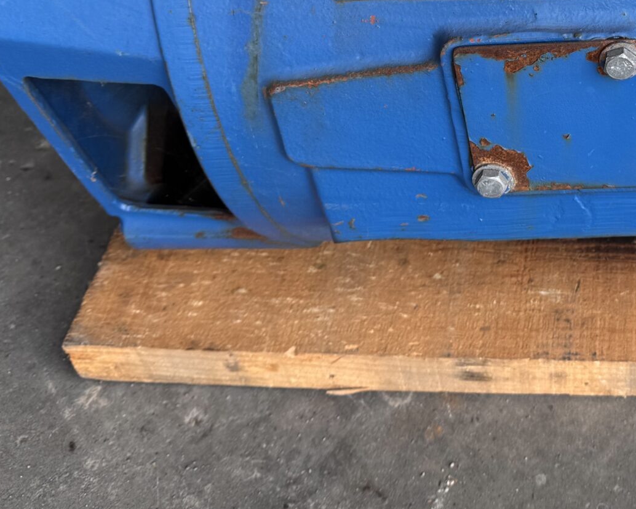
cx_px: 645
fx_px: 1092
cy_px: 6
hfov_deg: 30.1
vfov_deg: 25.0
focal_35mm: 58
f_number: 1.78
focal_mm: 6.76
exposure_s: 1/178
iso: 64
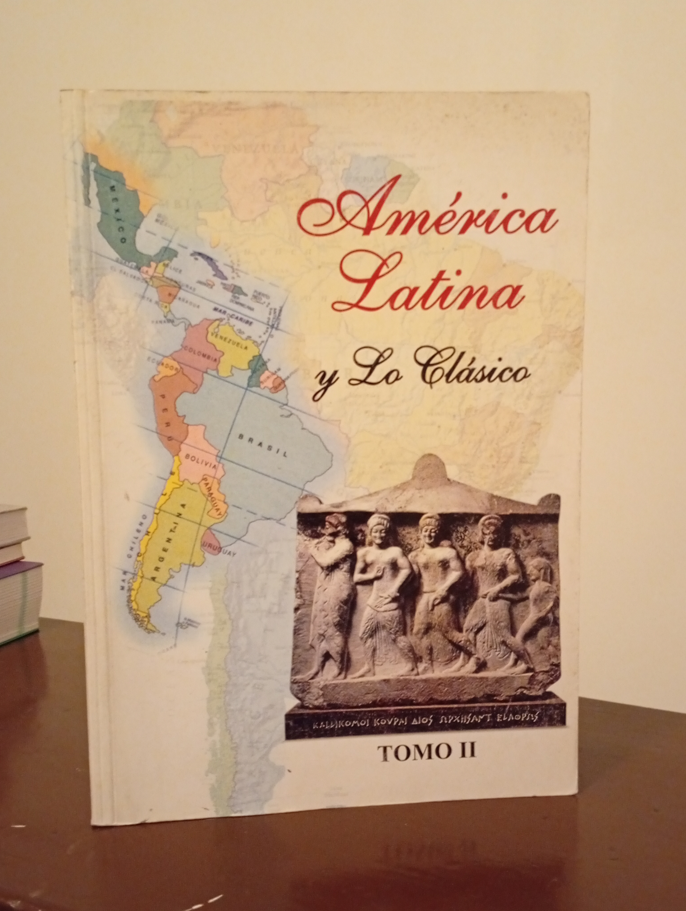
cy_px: 456
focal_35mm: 39
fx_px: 1028
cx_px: 343
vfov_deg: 47.8
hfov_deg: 36.9
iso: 3128
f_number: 1.8
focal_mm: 3.98
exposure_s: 1/16.7
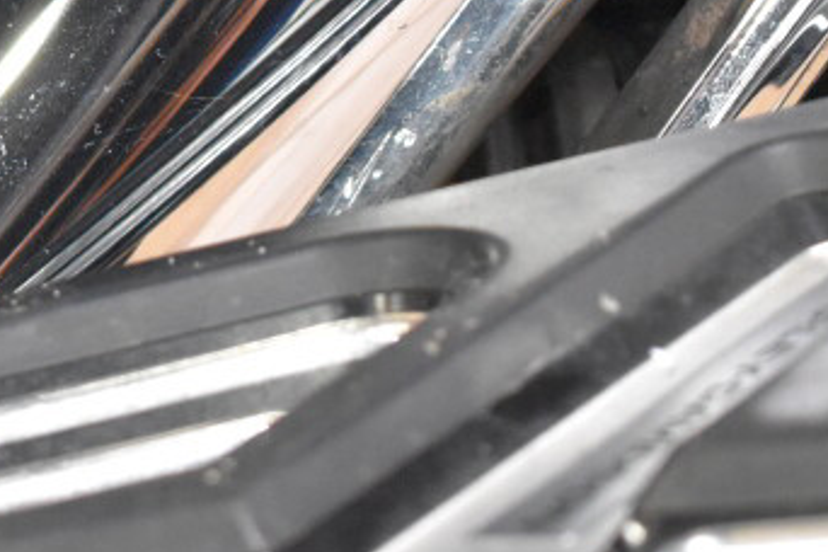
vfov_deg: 5.2
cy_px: -327
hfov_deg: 7.6
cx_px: -596
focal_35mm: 263
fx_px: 6049
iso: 5600
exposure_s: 1/60
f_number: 5.6
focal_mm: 50
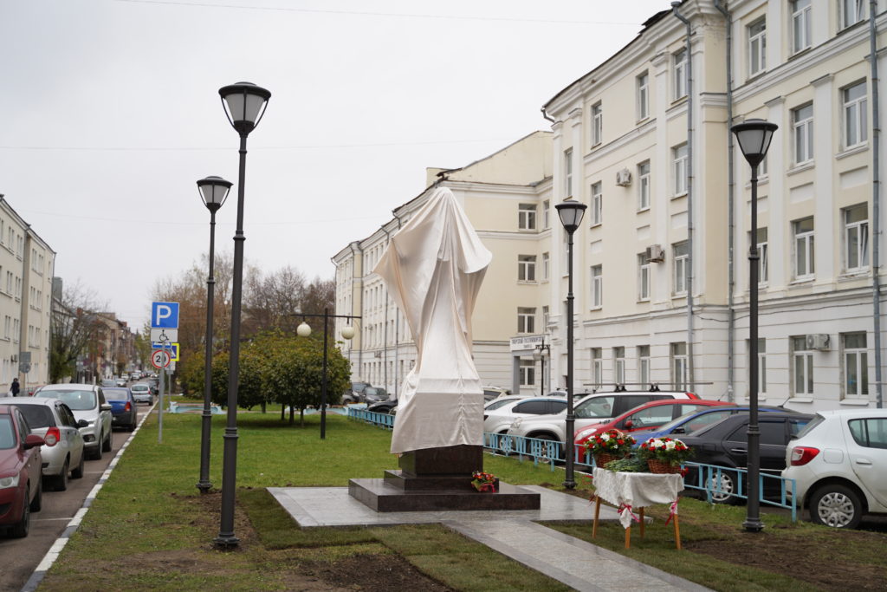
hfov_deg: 44.5
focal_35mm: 44
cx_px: 444
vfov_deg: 30.5
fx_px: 1084
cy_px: 296
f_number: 2.8
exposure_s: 1/800
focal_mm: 44
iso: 200
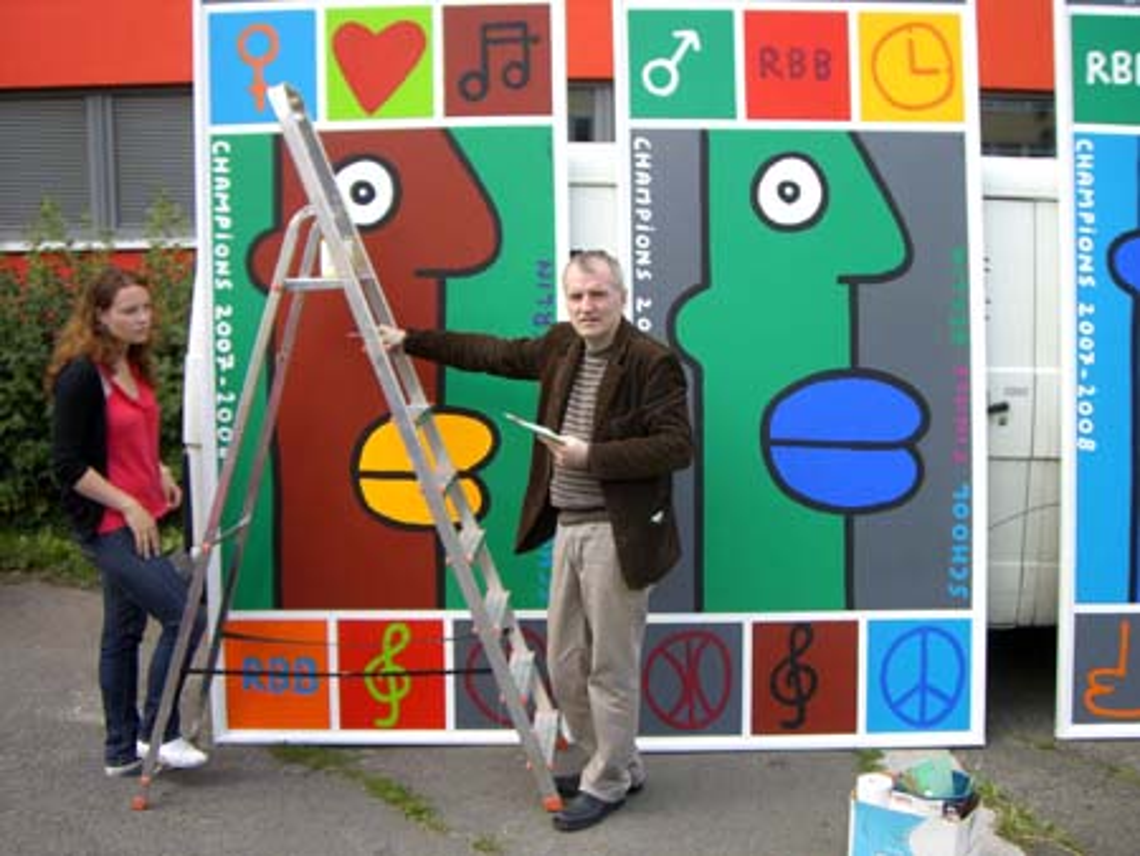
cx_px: 570
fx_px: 1252
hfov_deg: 49.0
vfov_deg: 37.8
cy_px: 428
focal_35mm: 38
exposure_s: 1/250
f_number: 2.7
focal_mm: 6.2
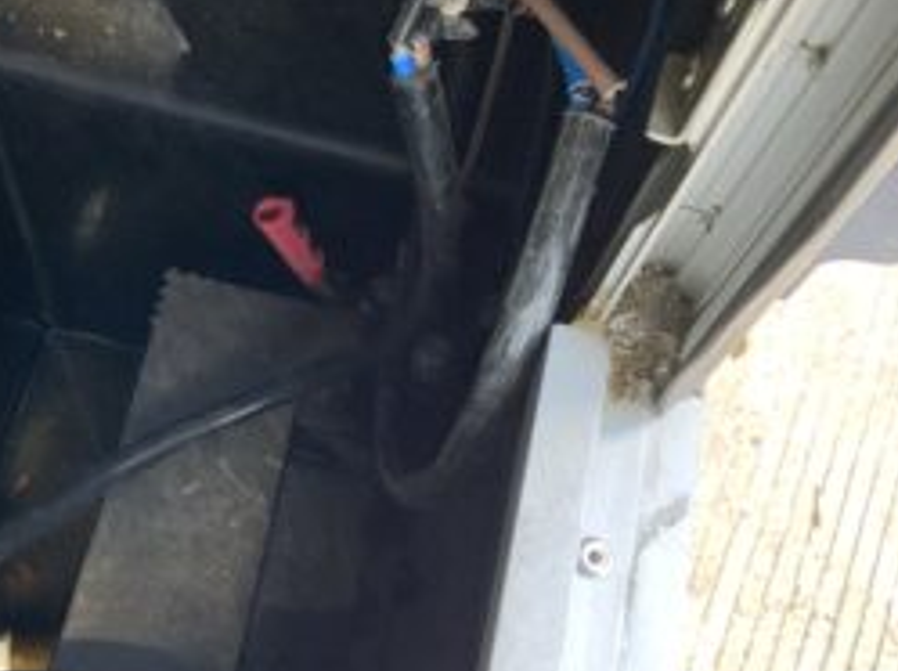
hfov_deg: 44.5
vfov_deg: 33.9
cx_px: 335
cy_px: 465
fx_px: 1088
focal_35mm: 42
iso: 64
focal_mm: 3
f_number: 1.8
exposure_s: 1/122
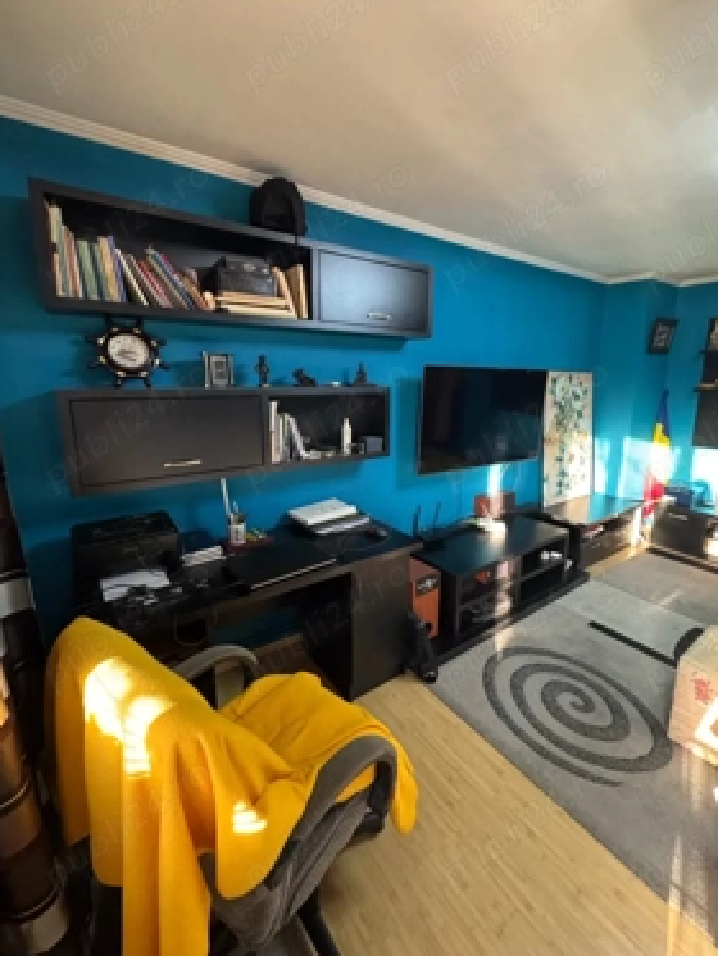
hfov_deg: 81.7
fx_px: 415
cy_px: 456
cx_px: 377
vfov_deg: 98.1
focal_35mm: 15
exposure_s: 1/60
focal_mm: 2.22
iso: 640
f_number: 2.2
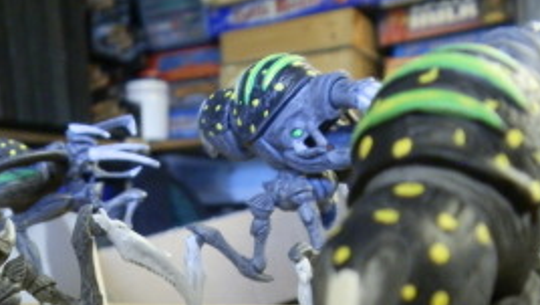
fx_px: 874
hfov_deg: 33.3
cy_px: 374
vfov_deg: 18.6
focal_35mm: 61
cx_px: 105
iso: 250
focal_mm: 5
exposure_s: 1/8
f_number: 3.1
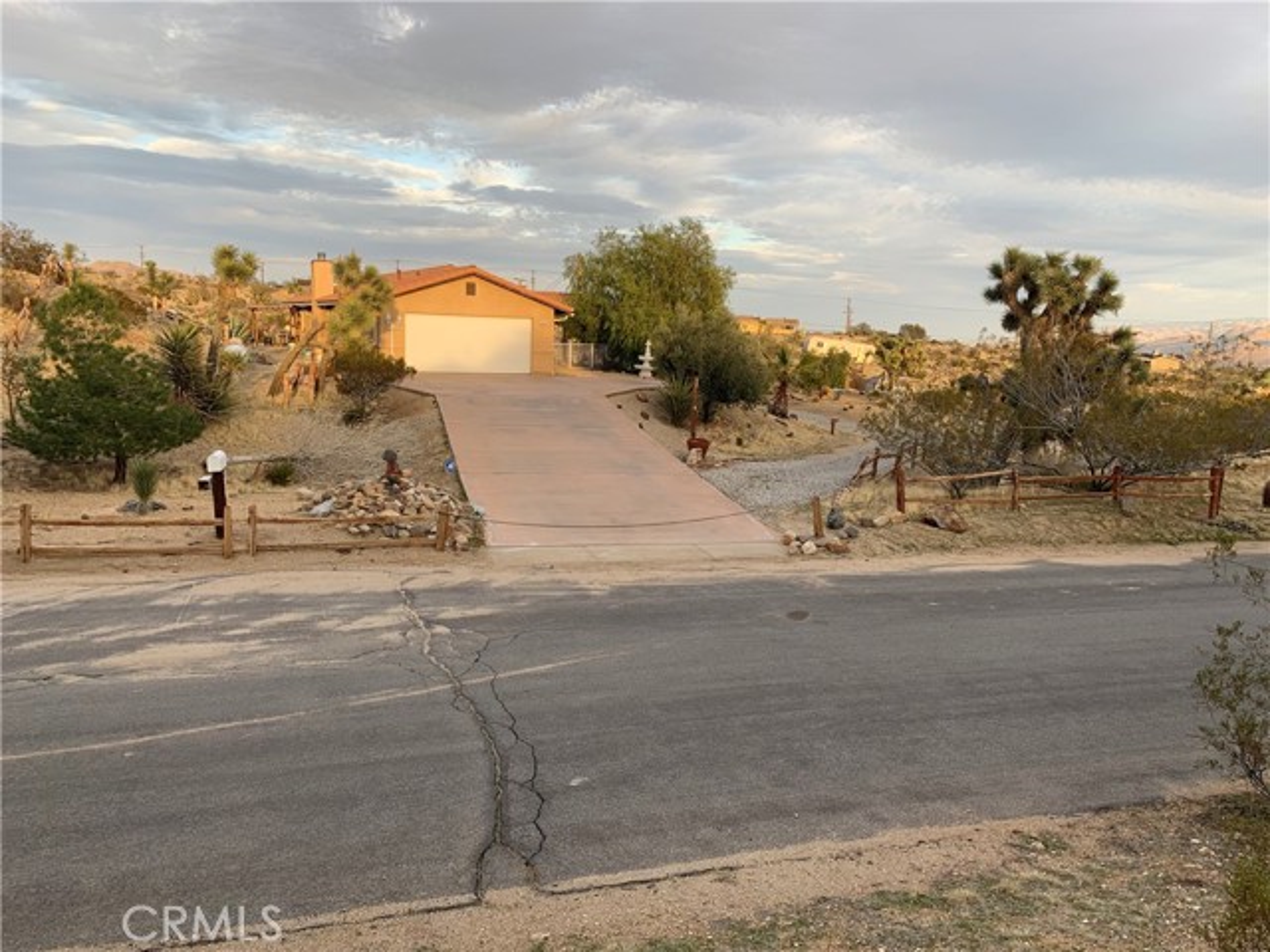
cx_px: 635
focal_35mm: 26
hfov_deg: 67.3
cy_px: 476
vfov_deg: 53.1
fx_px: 954
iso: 25
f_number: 1.8
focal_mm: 4.25
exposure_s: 1/234
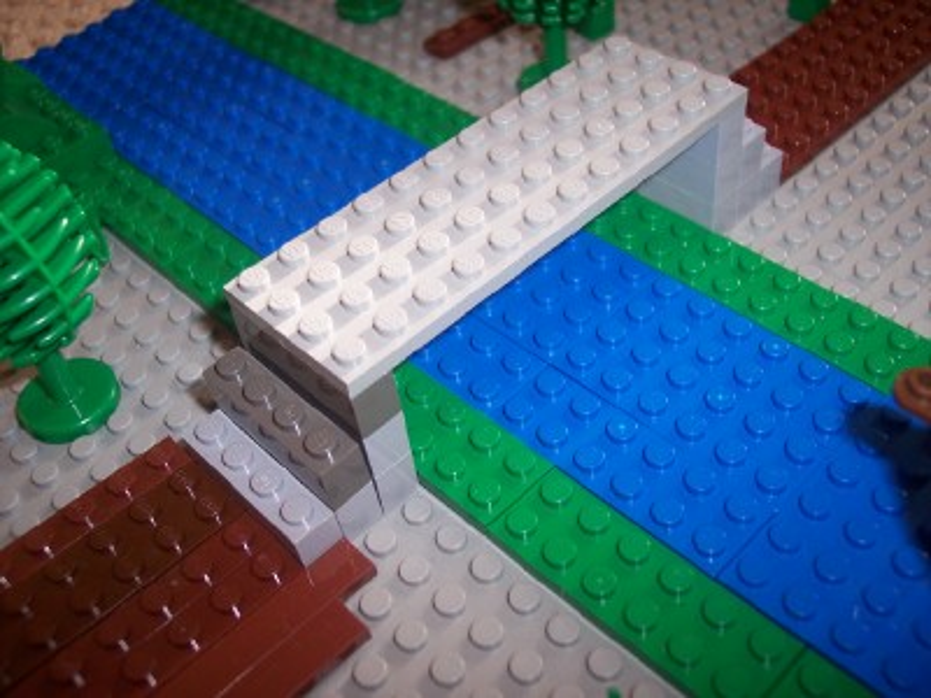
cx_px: 466
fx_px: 1049
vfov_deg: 36.8
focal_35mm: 39
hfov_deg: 47.9
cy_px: 349
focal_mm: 8
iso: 100
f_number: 2.8
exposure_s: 1/60
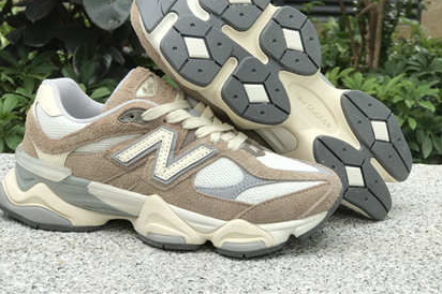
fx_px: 883
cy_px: 94
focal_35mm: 72
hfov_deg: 28.1
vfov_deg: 18.8
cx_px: 207
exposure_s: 1/162
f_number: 2.8
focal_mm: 6.6
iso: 20
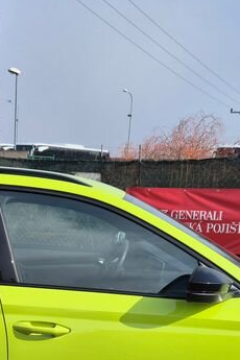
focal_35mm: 71
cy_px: 361
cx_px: 9
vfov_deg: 26.9
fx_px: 710
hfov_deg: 18.8
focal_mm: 5.4
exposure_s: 1/2296
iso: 25
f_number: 1.8
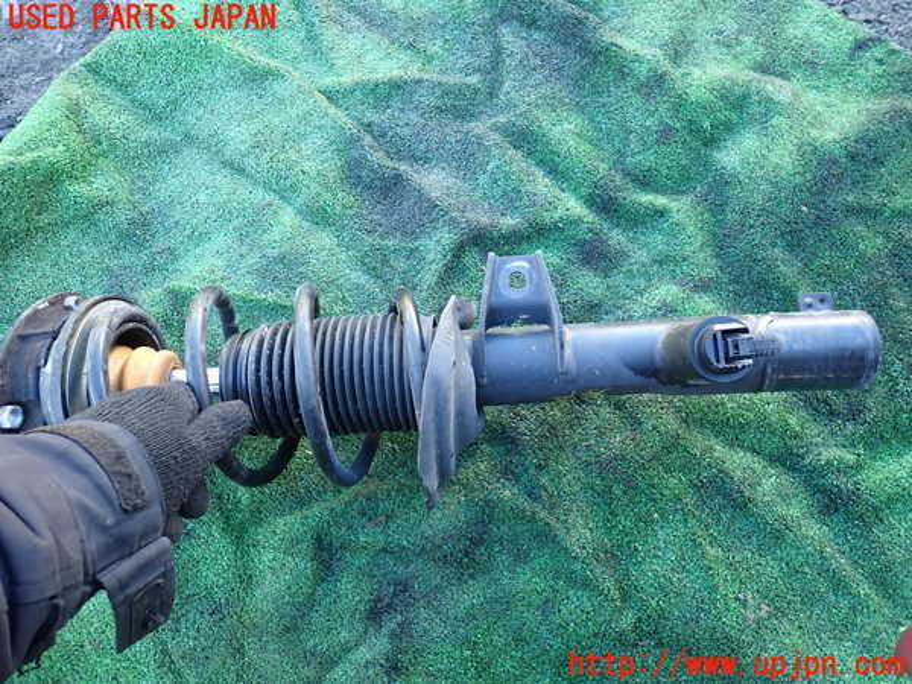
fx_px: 659
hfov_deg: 69.4
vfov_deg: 54.9
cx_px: 456
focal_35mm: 25
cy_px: 342
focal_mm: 4.5
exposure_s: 1/60
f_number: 2
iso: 125
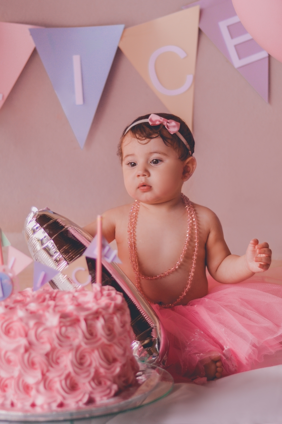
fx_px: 883
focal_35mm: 75
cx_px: 141
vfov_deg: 27.0
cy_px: 212
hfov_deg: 18.2
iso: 100
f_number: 1.8
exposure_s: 1/200
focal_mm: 50
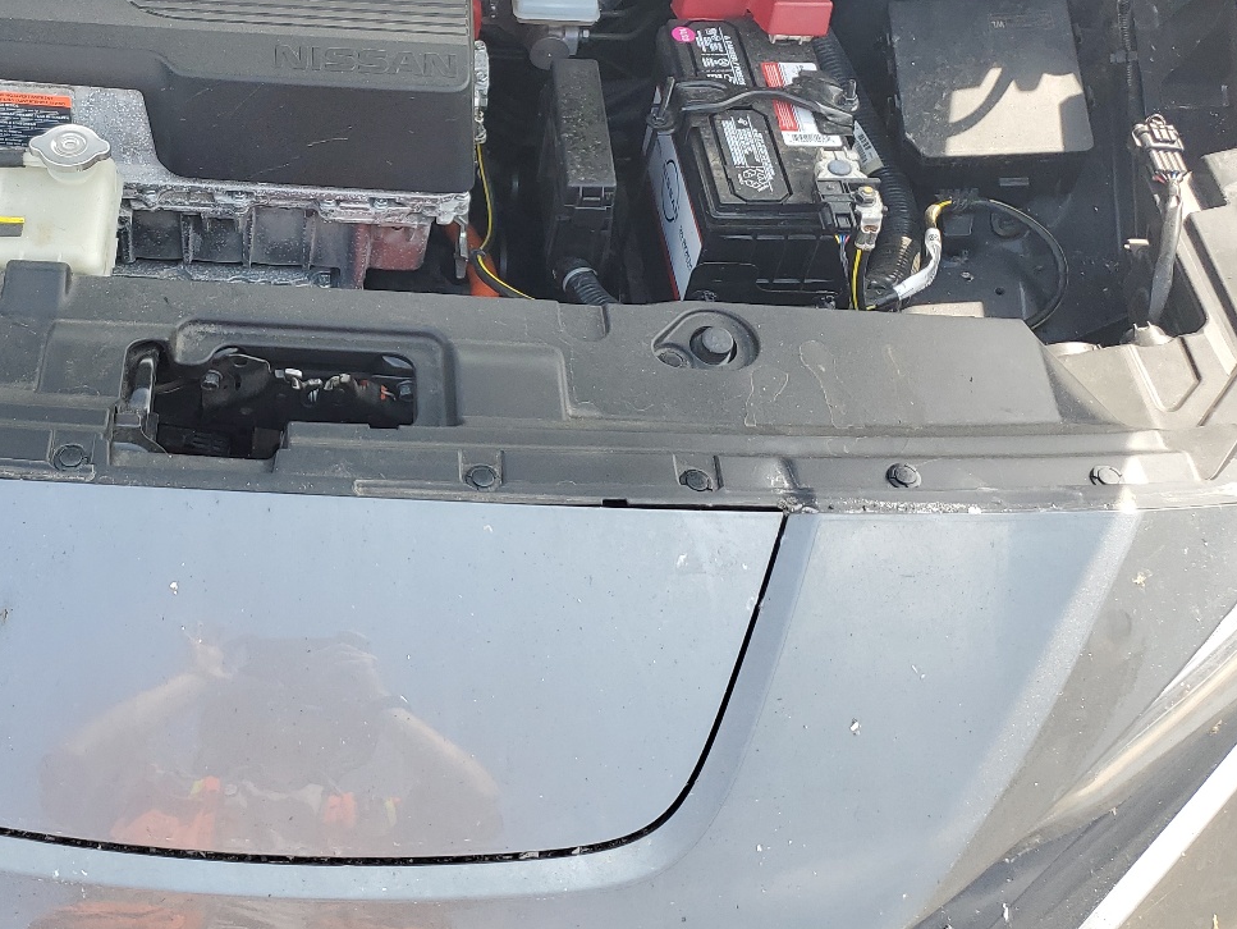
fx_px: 1537
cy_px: 285
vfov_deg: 33.2
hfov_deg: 42.2
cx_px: 279
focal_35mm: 43
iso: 50
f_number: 1.5
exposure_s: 1/625
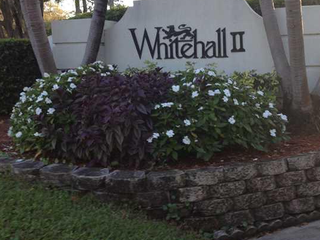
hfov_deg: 38.9
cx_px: 176
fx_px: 453
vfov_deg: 29.6
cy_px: 93
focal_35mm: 49
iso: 50
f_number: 2.4
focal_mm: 4.12
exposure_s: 1/174
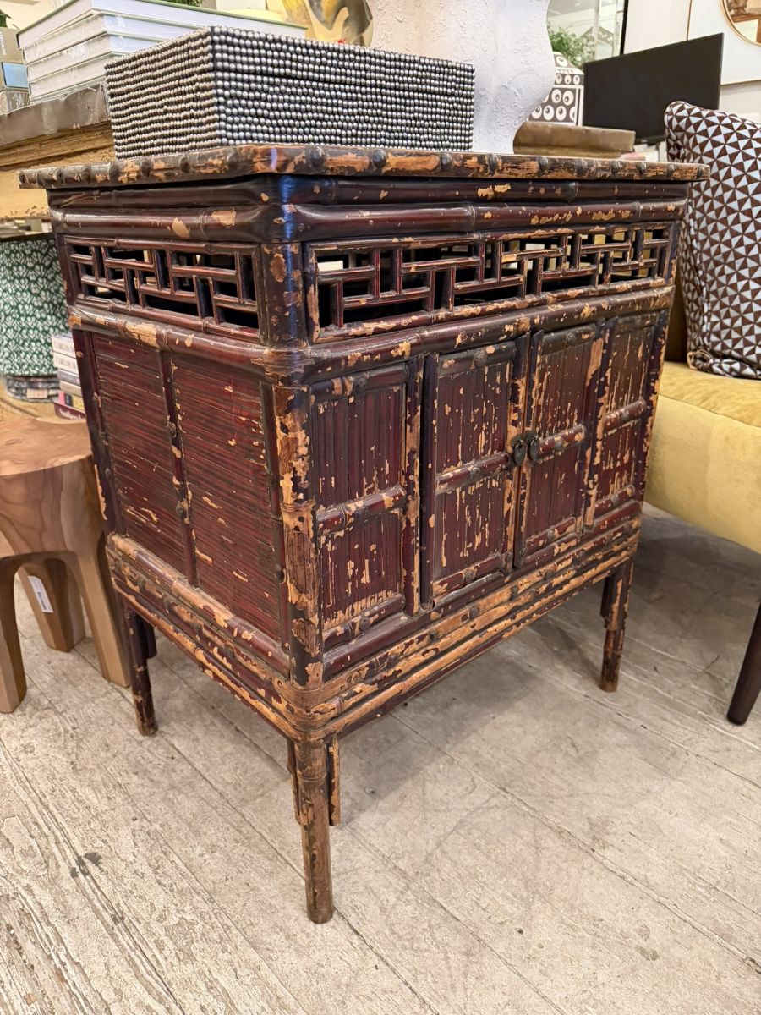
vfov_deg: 71.6
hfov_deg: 56.8
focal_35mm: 24
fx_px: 703
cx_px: 380
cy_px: 508
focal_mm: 6.76
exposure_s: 1/60
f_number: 1.78
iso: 800
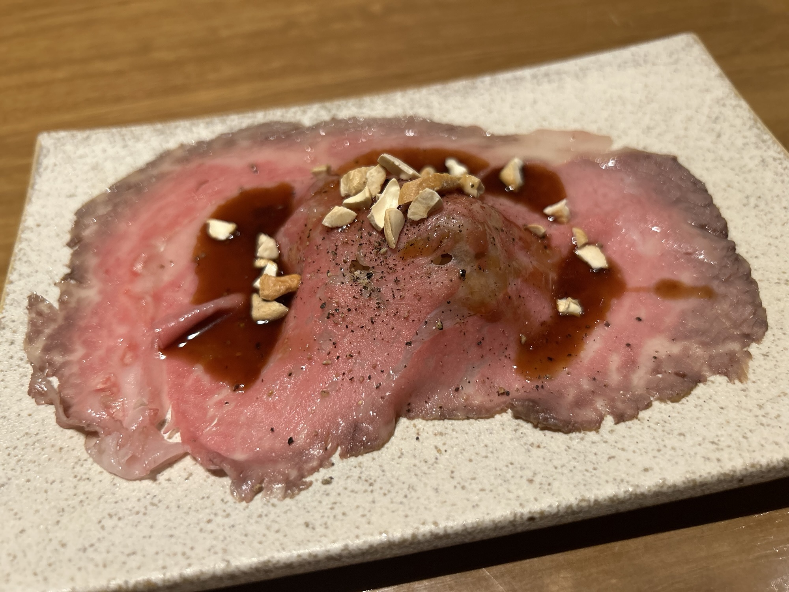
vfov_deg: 53.1
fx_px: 593
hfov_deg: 67.3
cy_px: 296
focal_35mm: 26
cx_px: 394
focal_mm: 5.7
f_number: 1.5
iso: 160
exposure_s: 1/60
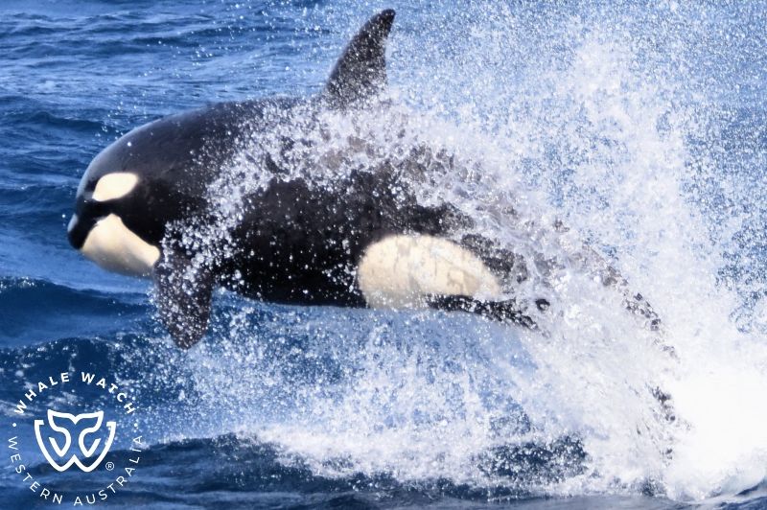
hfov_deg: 4.0
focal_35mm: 510
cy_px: 255
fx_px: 10857
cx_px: 384
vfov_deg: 2.7
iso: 400
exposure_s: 1/1250
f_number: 6
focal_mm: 340
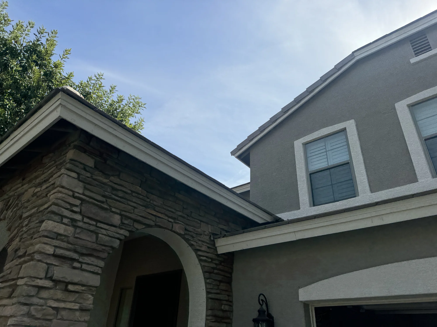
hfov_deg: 71.6
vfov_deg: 56.8
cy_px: 164
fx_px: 303
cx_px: 218
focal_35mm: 24
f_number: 1.78
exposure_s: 1/5348
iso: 80
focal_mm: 6.76
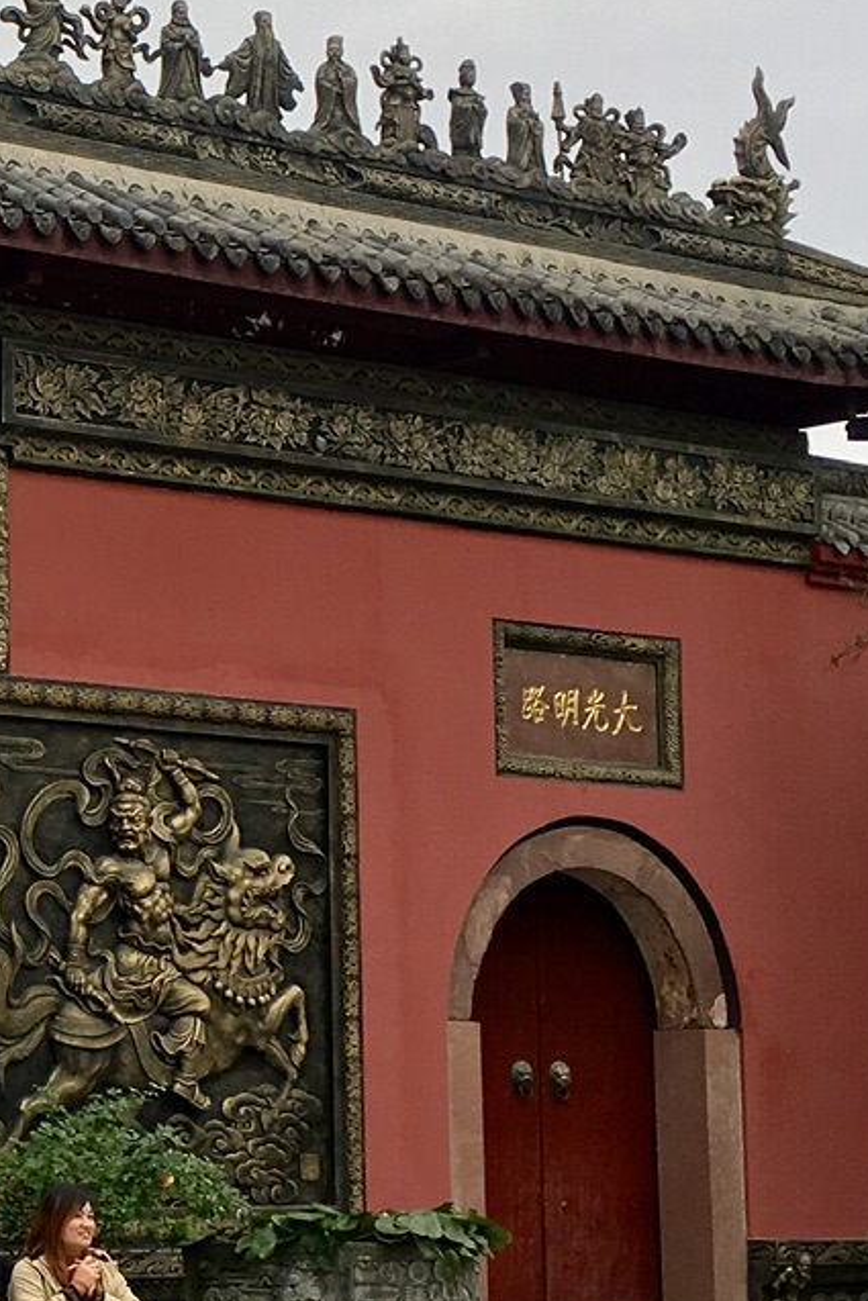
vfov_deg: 21.0
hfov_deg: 13.3
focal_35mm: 97
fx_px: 3506
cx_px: -445
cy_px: 772
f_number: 2.2
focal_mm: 4.15
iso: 25
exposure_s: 1/327
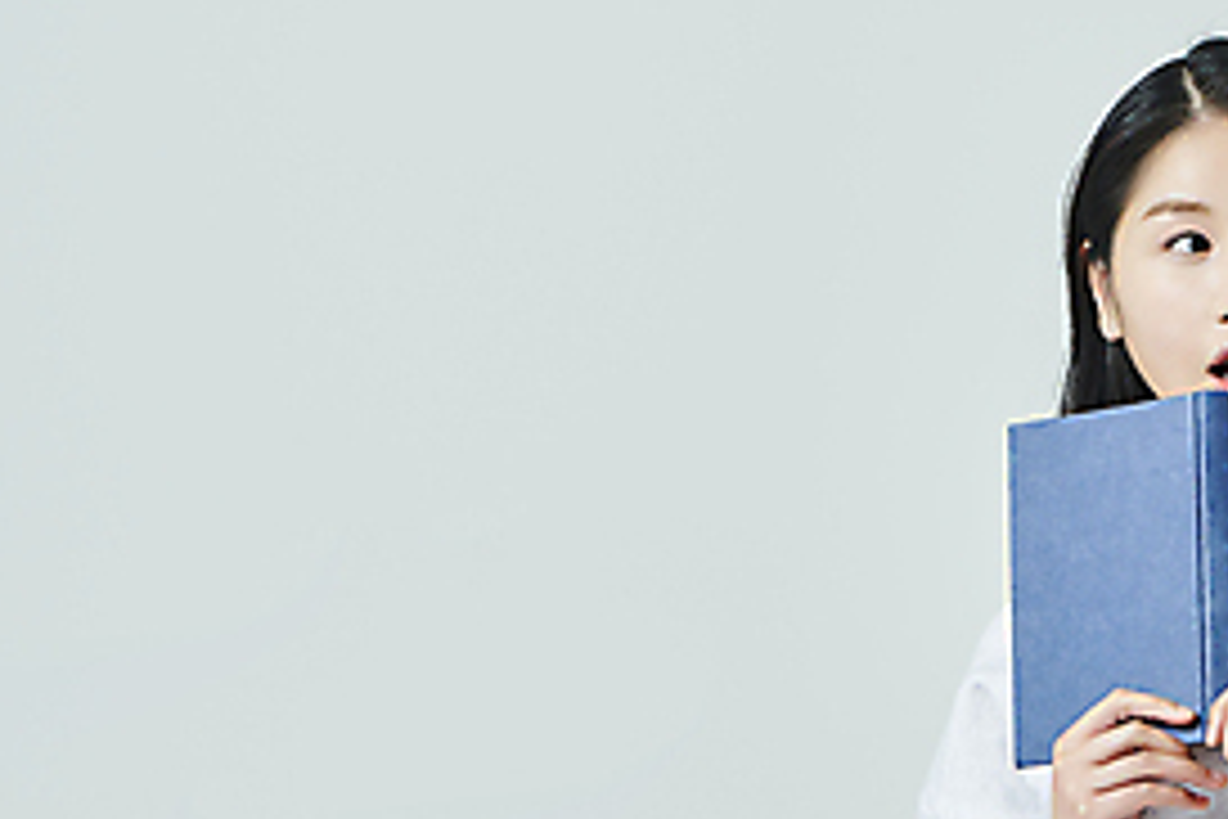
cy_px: 446
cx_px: 940
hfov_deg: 13.3
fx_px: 5253
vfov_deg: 8.9
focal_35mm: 154
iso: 100
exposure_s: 1/125
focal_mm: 70
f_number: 11
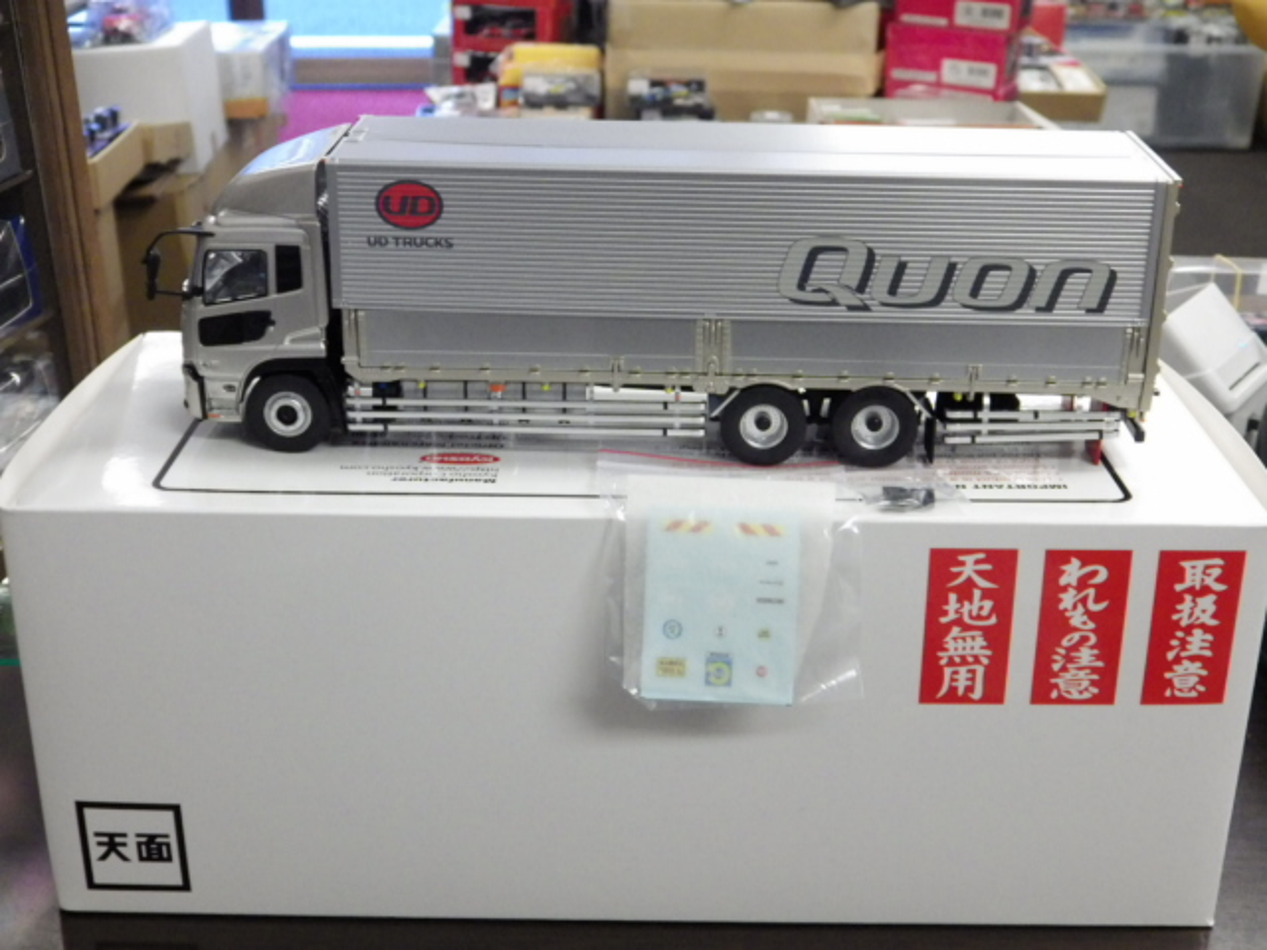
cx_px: 634
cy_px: 475
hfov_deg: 38.2
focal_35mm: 50
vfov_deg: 29.1
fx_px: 1830
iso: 800
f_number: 3.8
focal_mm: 9
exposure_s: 1/60
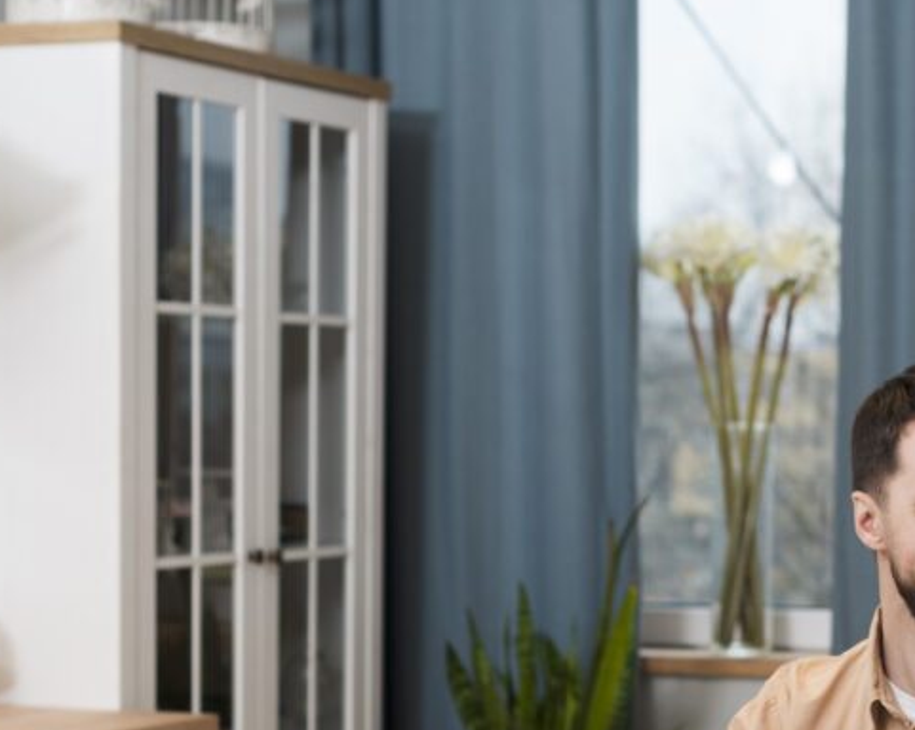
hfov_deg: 19.0
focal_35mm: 100
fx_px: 2706
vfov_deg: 15.3
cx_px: 734
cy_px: 558
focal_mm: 50
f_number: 3.2
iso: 200
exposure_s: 1/160
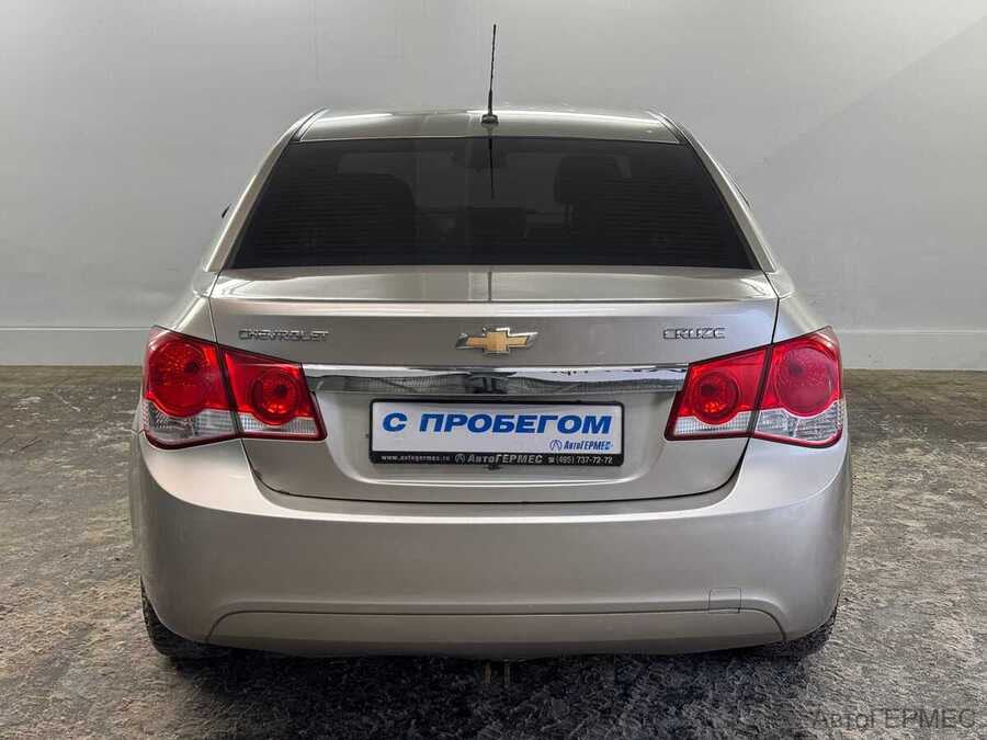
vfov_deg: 30.3
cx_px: 494
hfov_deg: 39.7
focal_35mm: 48
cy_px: 370
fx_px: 1369
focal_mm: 6.76
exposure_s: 1/100
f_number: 1.78
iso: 80
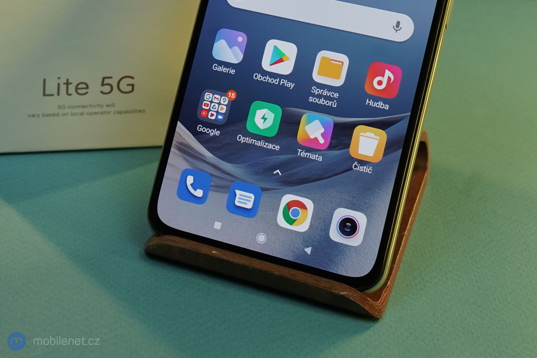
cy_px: 179
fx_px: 522
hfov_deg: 54.4
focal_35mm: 35
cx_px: 268
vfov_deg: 37.9
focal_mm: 35
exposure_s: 1/200
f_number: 8
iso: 1000
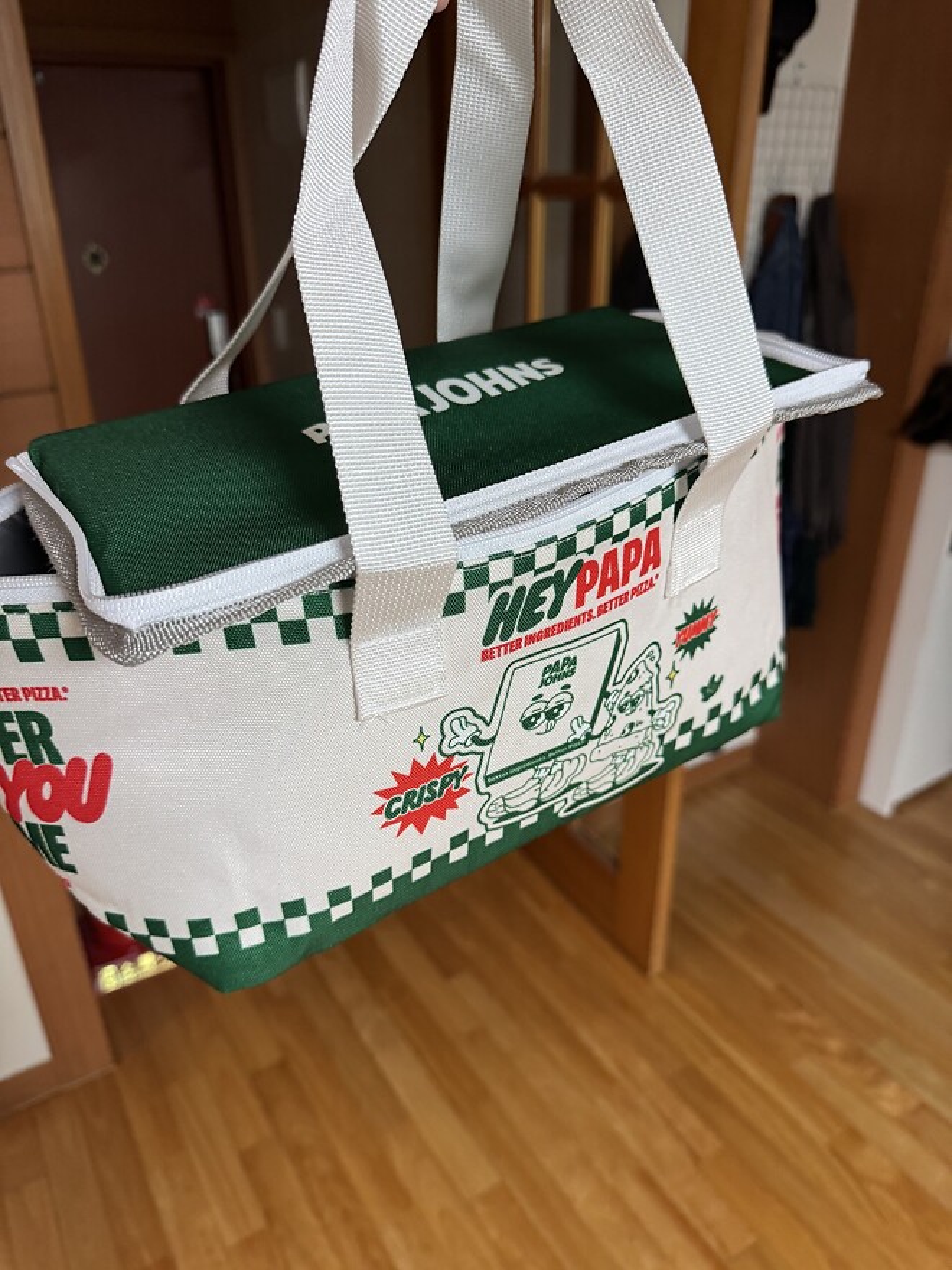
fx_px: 880
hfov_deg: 56.8
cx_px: 476
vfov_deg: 71.6
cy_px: 635
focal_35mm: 24
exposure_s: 1/60
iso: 200
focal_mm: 6.76
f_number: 1.78
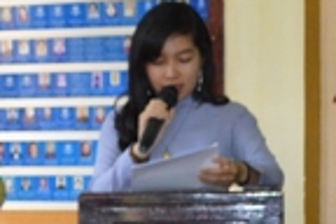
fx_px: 2492
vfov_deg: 5.1
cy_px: 285
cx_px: -345
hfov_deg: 7.4
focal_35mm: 267
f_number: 5.3
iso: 1400
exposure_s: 1/60
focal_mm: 40
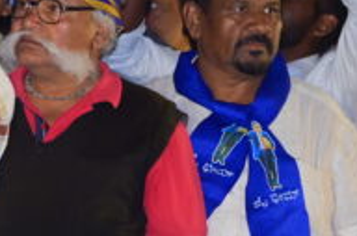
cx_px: -316
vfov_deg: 2.8
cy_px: 27
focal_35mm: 481
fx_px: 4758
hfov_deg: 4.3
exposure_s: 1/125
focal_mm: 120
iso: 1250
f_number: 5.6
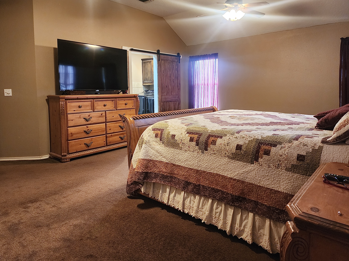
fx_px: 232
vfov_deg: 58.9
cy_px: 130
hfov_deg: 73.9
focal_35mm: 23
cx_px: 174
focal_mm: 6.4
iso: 500
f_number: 1.8
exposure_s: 1/30
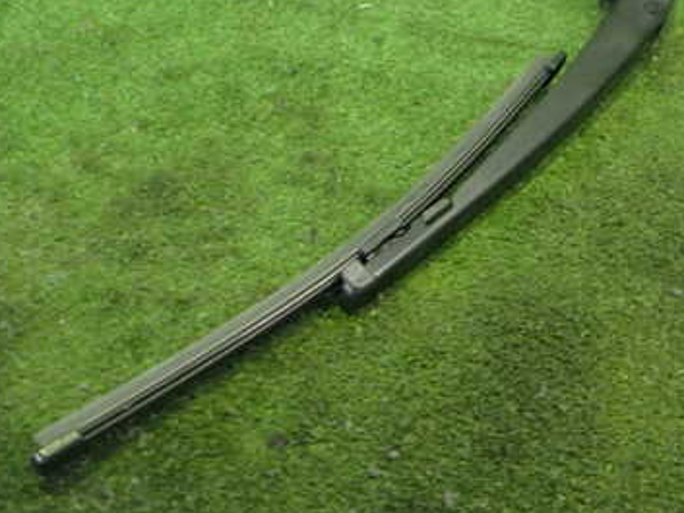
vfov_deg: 28.6
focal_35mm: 51
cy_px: 230
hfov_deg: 37.4
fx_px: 1008
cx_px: 403
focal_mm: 5.4
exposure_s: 1/30
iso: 800
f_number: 2.3
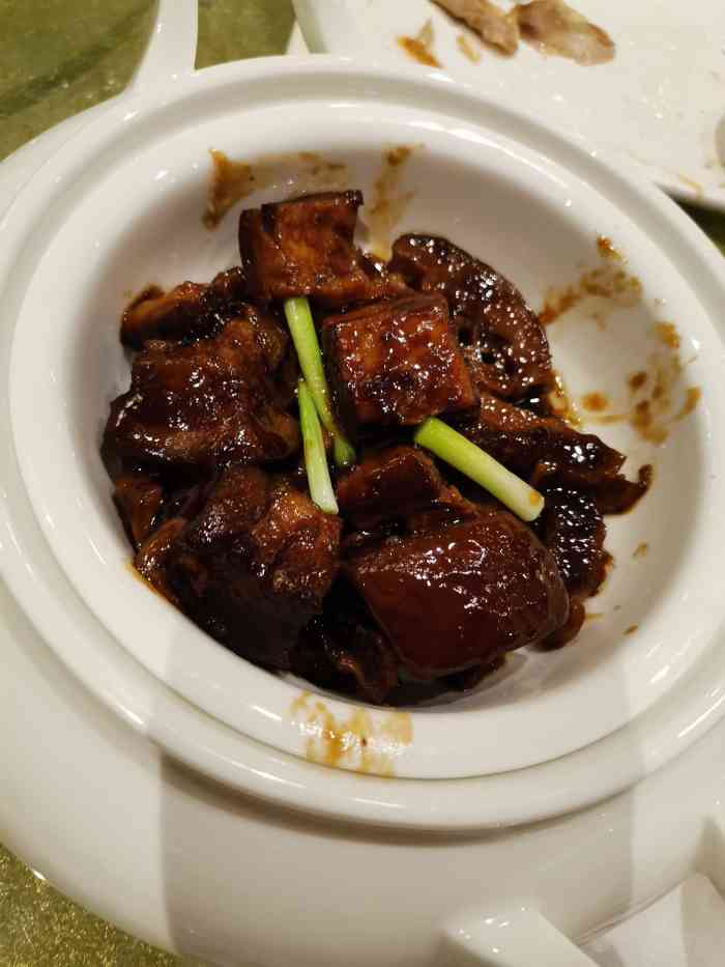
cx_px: 362
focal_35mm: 26
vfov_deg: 67.3
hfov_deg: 53.1
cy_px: 484
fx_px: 726
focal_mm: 4.75
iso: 400
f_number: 1.8
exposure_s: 1/60.2
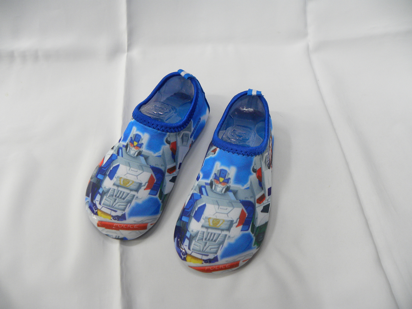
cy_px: 154
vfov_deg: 53.1
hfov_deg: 67.3
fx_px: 309
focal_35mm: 26
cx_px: 206
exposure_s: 1/59.8
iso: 179
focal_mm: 4.6
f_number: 2.8
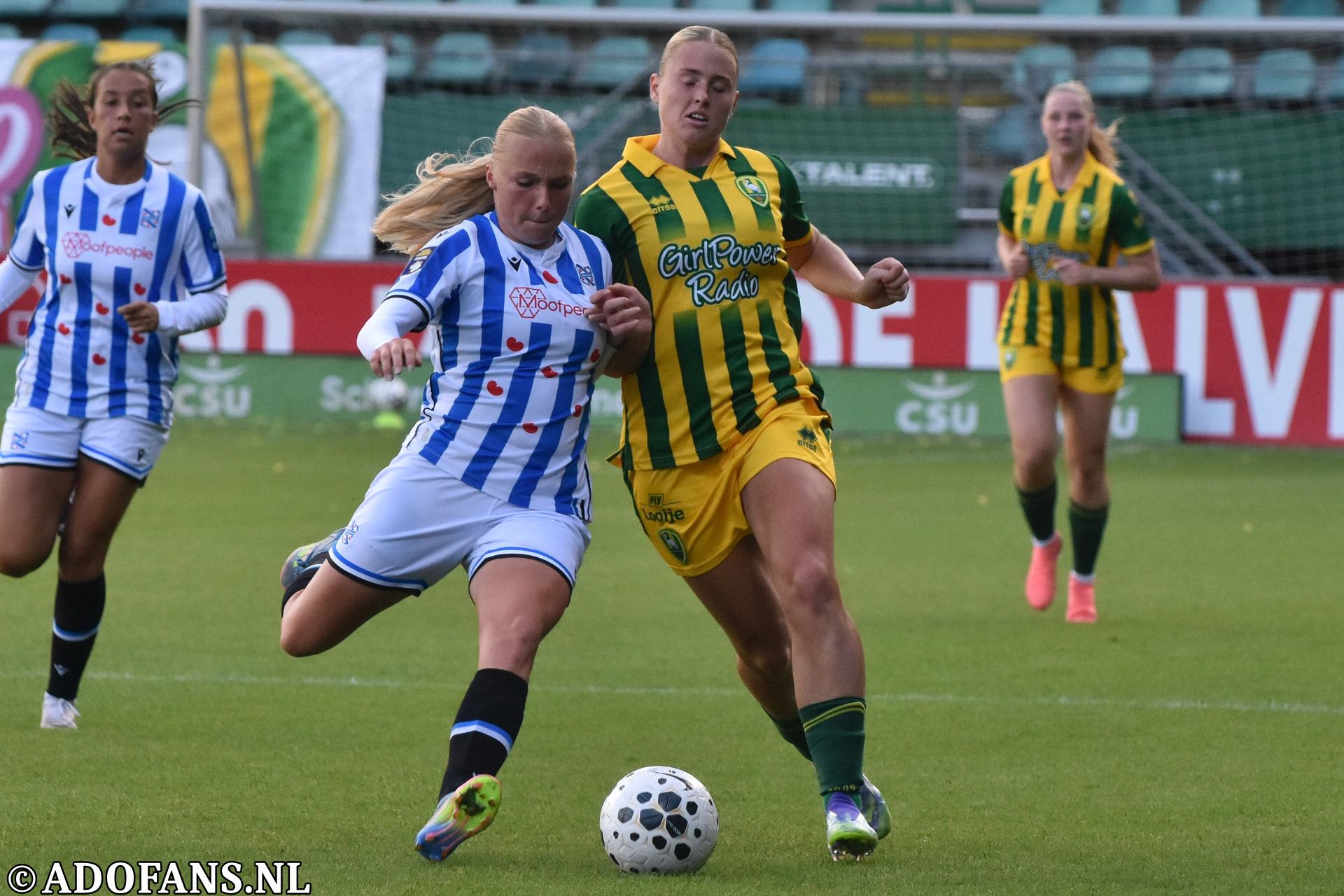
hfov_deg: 7.8
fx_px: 9799
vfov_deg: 5.2
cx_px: 672
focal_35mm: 262
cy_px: 448
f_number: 5
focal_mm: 175
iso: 1250
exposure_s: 1/1250
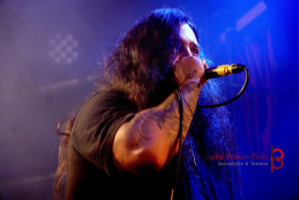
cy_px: 100
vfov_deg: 11.1
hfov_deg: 16.7
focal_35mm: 123
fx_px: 1022
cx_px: 150
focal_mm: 82
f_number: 5
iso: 6400
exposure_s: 1/60
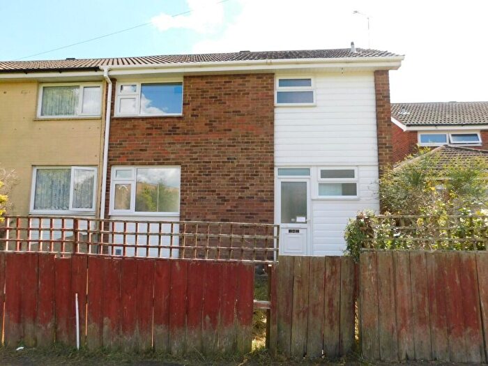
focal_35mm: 23
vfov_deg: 58.9
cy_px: 183
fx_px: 324
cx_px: 244
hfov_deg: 73.9
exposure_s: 1/640
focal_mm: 4
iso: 125
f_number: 3
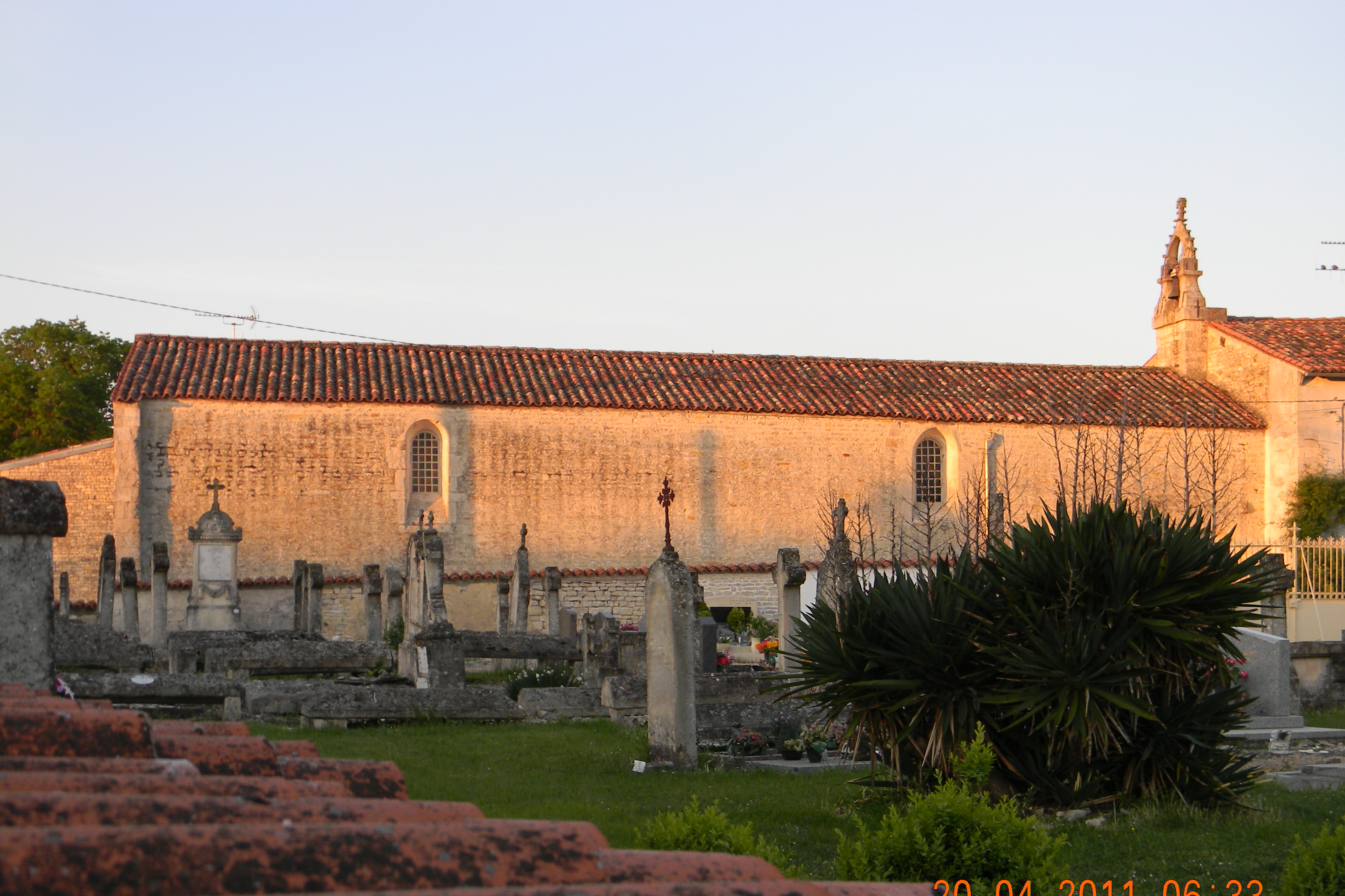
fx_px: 1831
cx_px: 672
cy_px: 496
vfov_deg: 27.5
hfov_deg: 40.3
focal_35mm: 49
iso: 80
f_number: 3.9
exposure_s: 1/94.1
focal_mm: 8.6
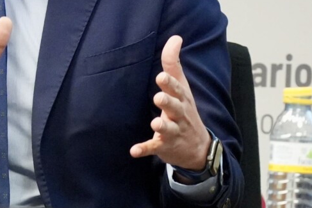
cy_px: -76
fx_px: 3277
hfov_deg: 5.4
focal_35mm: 378
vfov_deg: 3.6
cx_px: -8
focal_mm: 77
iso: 6400
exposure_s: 1/200
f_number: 4
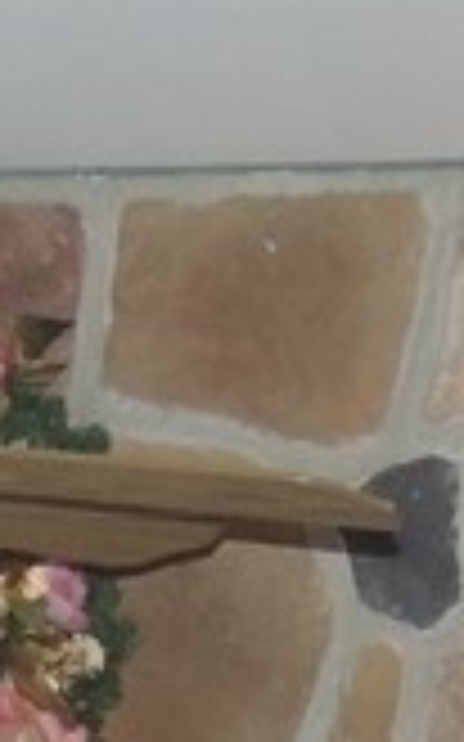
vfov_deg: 6.2
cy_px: 1619
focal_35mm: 328
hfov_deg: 4.0
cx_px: -149
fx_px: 6642
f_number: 3.6
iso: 400
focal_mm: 8.9
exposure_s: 1/40
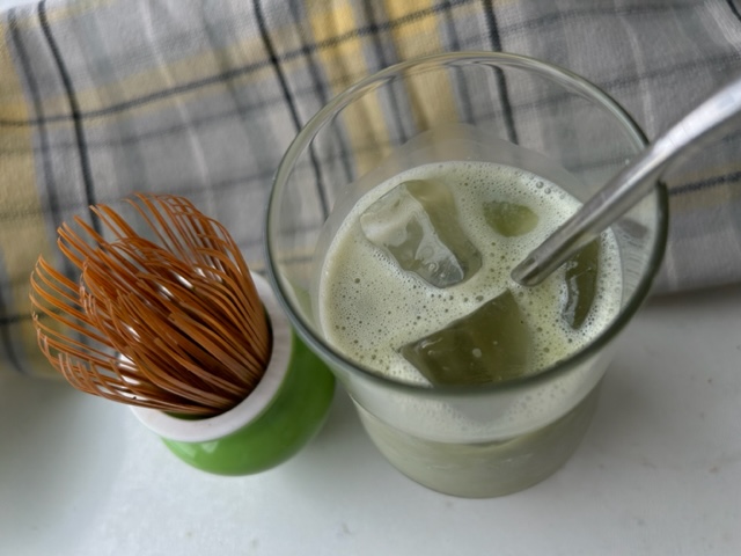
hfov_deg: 67.3
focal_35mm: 26
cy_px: 278
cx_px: 370
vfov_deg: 53.1
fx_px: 557
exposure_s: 1/1112
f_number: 1.5
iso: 50
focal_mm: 5.7
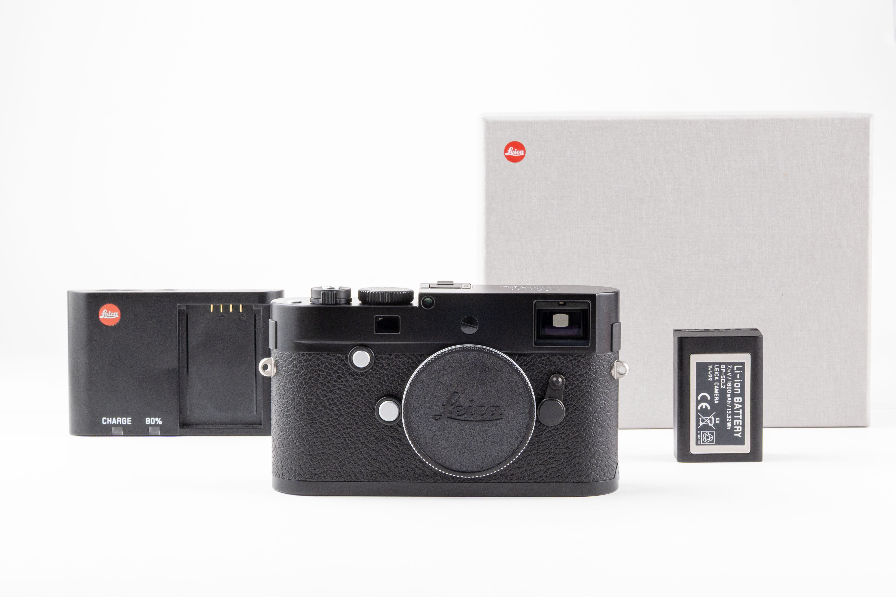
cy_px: 298
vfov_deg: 15.0
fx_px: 2265
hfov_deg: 22.4
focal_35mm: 91
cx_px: 448
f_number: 20
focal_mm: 60
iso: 1000
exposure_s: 1/25
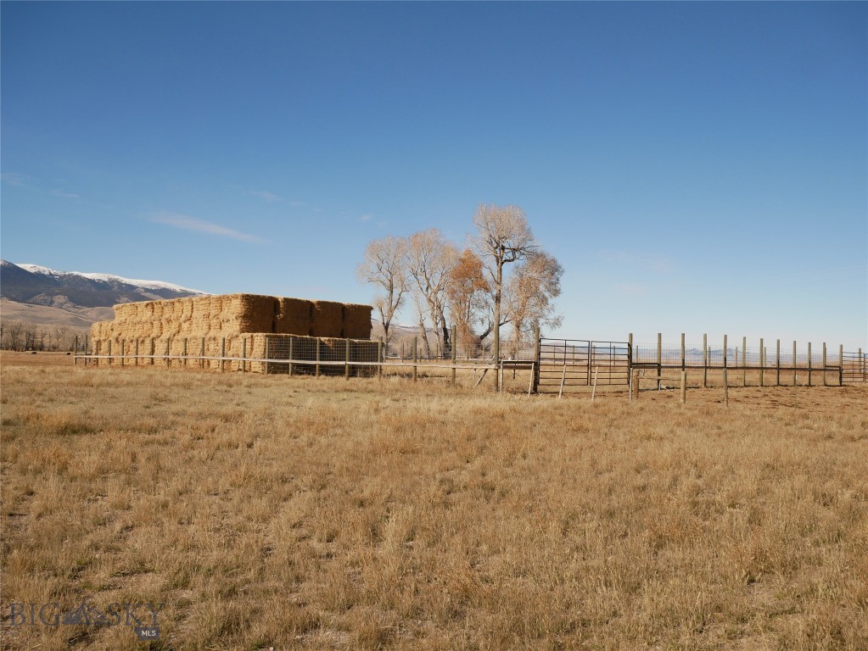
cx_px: 434
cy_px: 326
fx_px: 853
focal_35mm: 34
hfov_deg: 53.9
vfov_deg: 41.8
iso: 200
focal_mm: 17
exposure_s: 1/640
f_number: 8
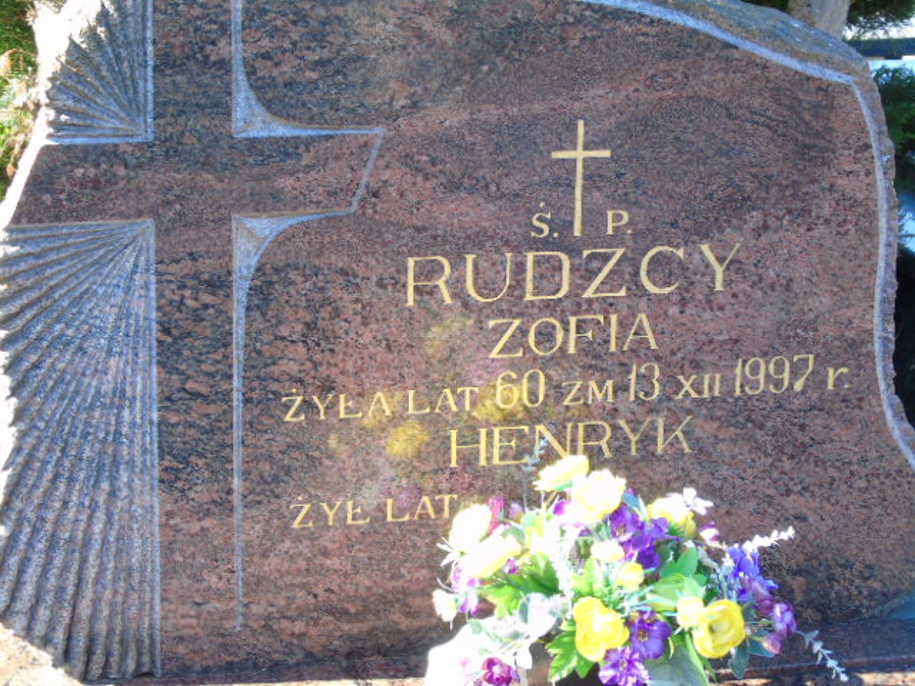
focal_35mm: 94
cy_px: 343
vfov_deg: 15.7
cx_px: 458
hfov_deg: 20.9
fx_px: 2485
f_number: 4.3
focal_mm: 17
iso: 80
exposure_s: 1/40
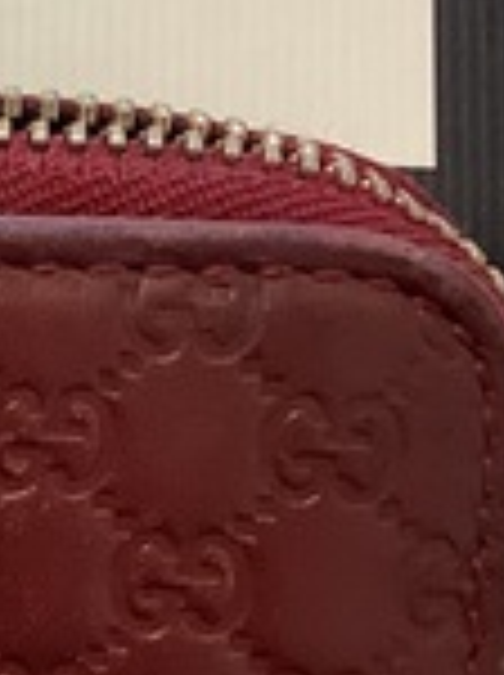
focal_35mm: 149
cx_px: -387
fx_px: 2901
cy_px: 392
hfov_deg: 9.5
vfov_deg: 13.3
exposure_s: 1/50
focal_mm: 3.3
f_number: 2.4
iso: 80
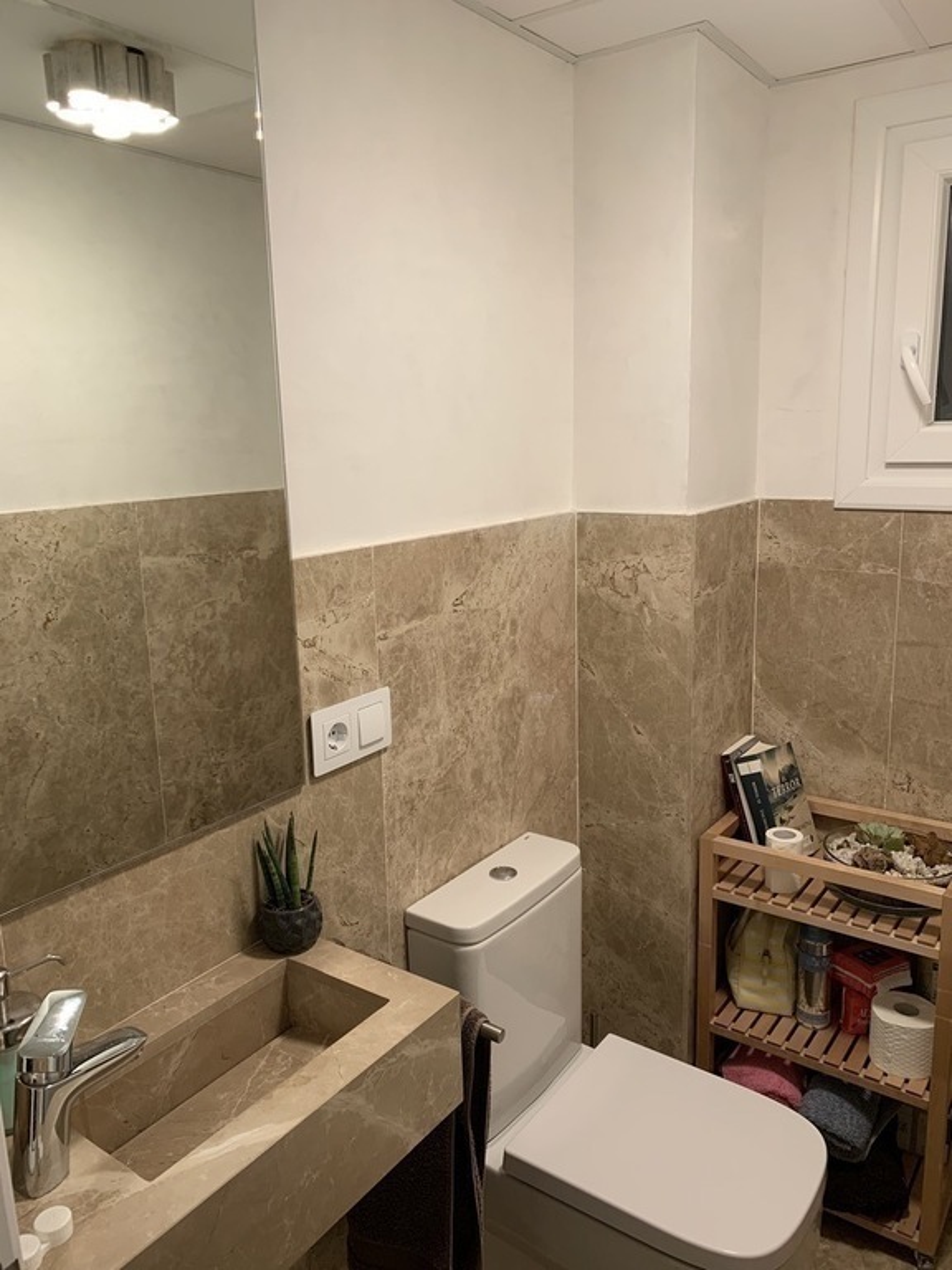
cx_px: 476
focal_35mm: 26
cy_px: 635
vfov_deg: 67.3
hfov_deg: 53.1
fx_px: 953
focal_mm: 4.25
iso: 80
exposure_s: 1/48
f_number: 1.8
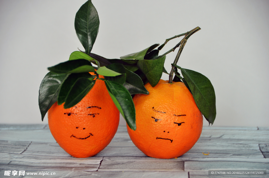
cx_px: 134
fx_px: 962
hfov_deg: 15.9
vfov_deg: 10.6
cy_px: 89
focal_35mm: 129
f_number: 5.3
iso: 320
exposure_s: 1/8
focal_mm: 86
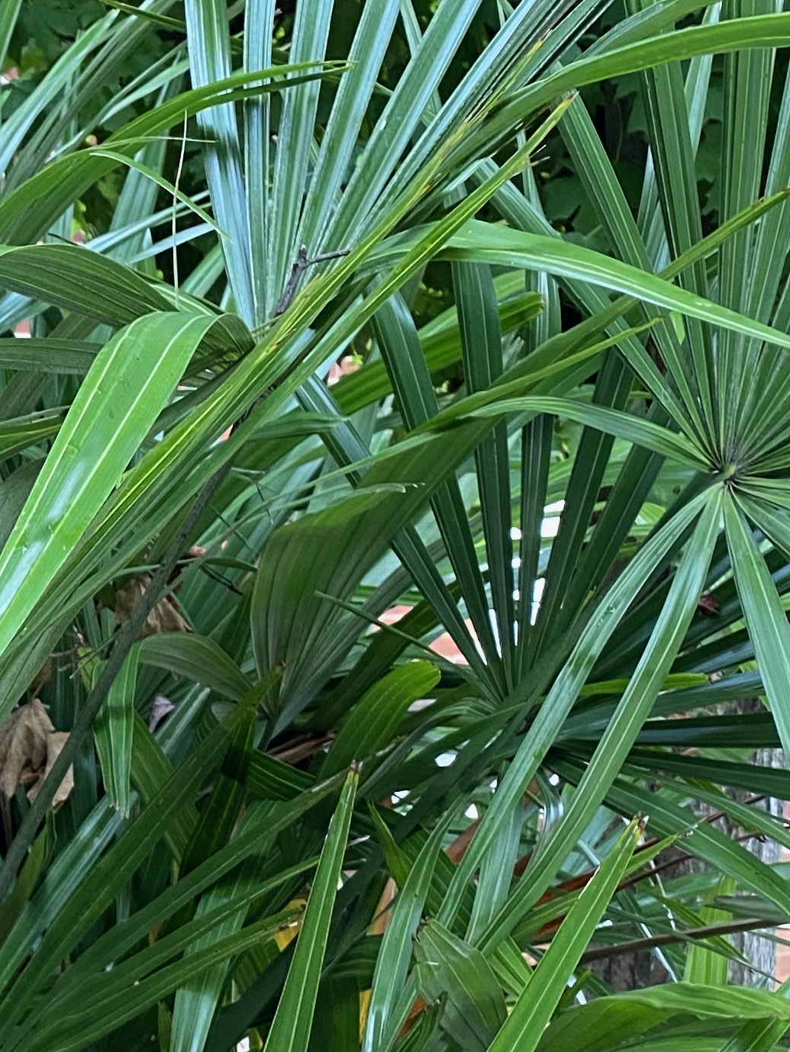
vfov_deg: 25.6
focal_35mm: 76
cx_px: -251
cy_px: 466
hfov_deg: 18.0
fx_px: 2312
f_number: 1.8
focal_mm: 4.25
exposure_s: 1/77
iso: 125
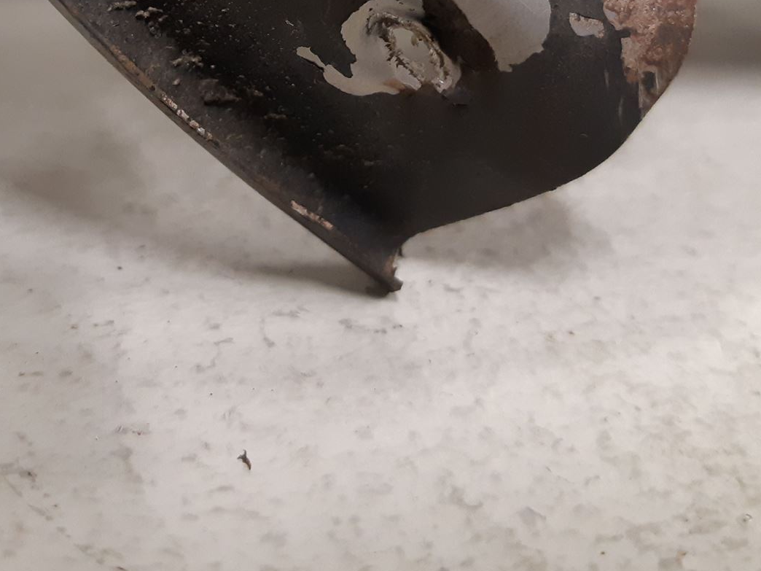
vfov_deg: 27.4
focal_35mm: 51
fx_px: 1121
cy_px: 38
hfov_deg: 37.2
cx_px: 265
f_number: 1.7
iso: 250
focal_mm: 3.93
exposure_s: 1/33
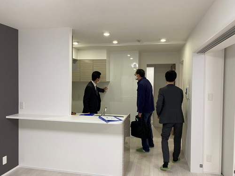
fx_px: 177
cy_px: 88
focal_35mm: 26
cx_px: 118
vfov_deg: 53.1
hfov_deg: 67.3
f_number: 1.8
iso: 80
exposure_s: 1/50
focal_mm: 4.25
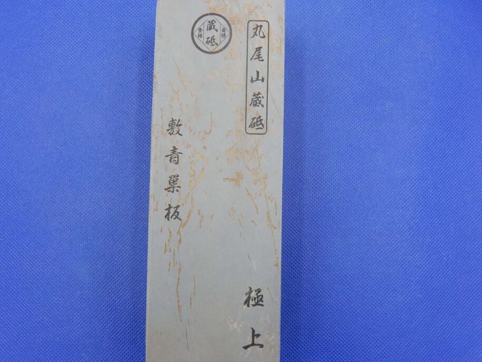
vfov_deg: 49.8
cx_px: 215
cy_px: 182
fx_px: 390
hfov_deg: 63.3
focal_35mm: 28
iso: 125
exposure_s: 1/60
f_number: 3.7
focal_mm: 4.5
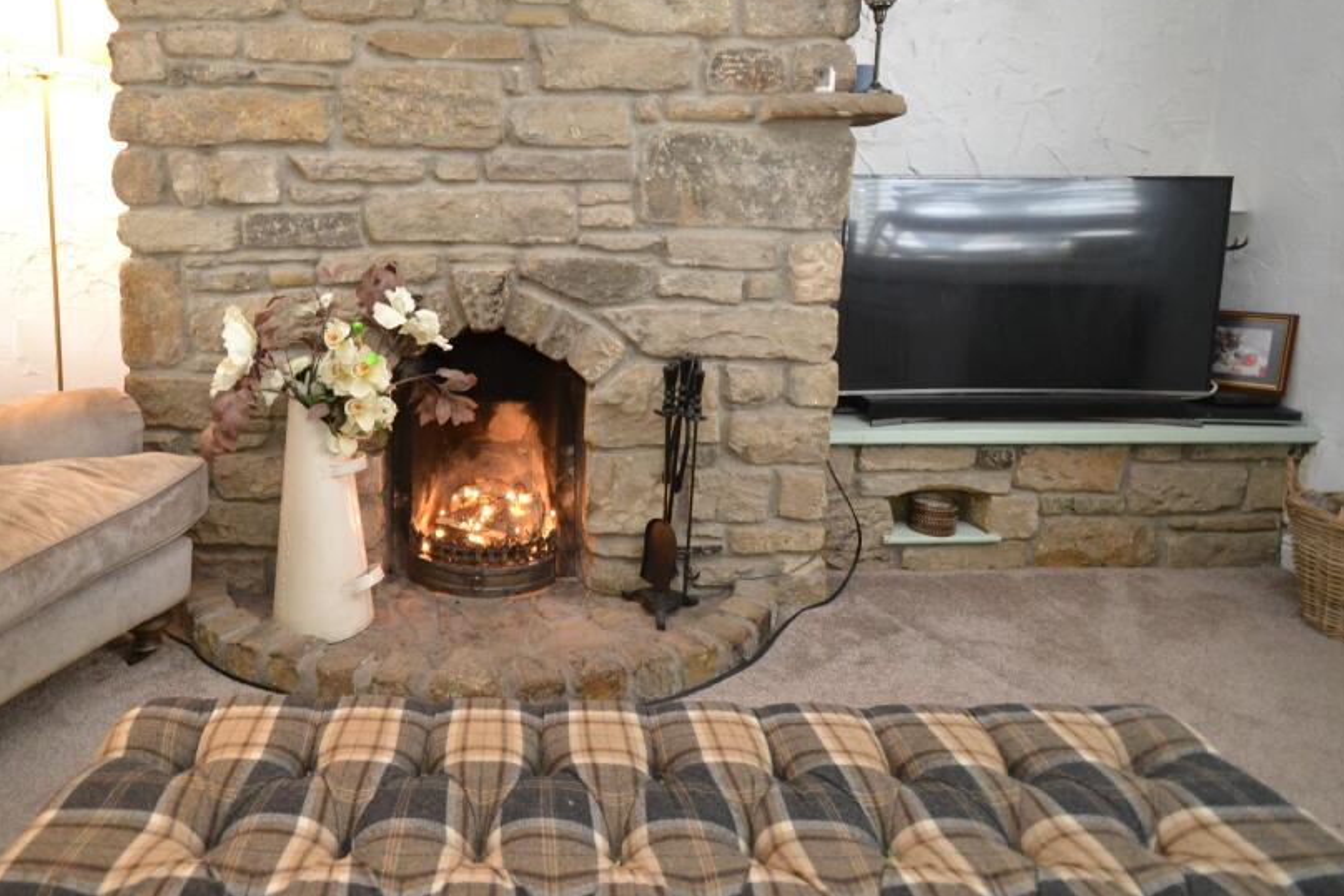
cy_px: 333
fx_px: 709
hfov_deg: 85.7
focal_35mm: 19
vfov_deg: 63.6
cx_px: 529
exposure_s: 1/60
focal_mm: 10
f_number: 3.5
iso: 2000
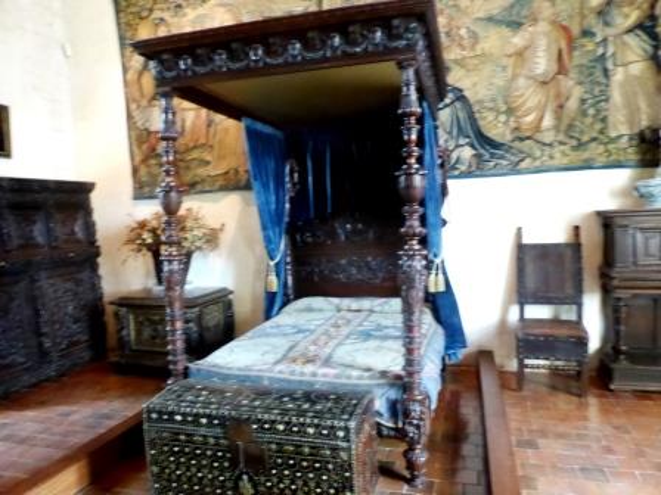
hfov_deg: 69.4
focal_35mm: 25
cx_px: 330
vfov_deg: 54.9
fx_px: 477
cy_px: 248
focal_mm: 4.3
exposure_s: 1/15
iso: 800
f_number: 3.3
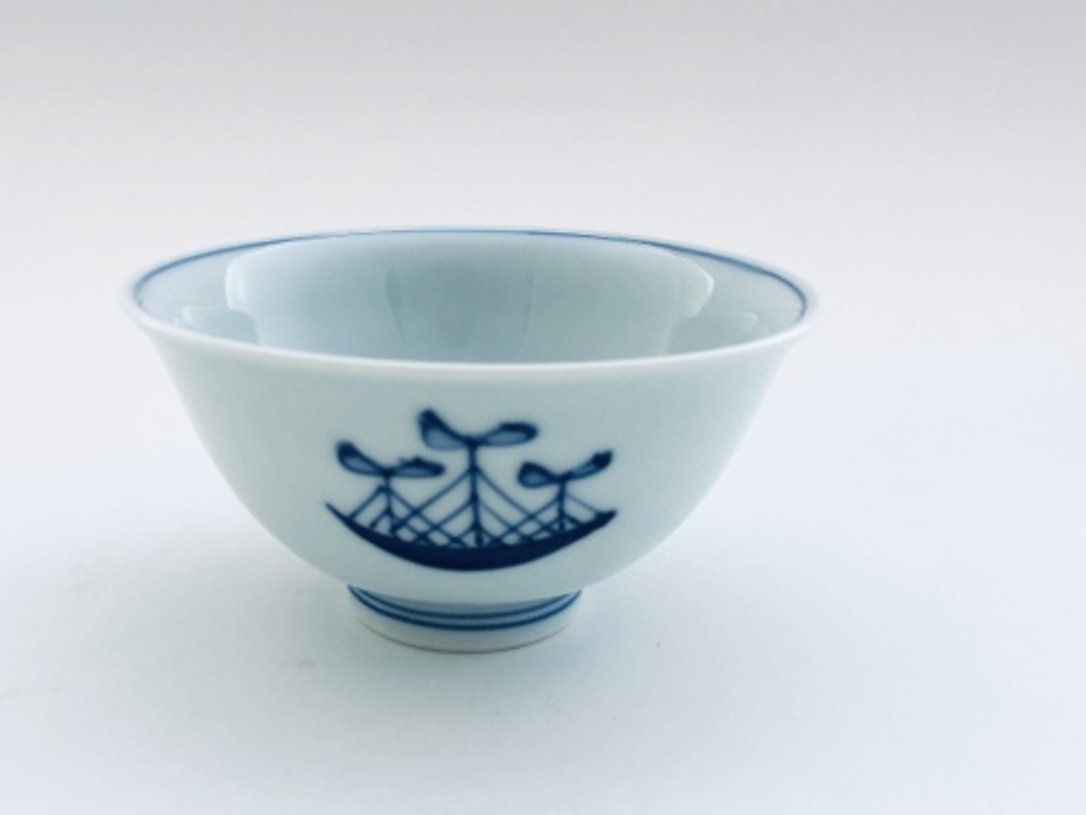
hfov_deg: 48.8
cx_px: 465
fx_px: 1192
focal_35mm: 38
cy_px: 380
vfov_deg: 37.7
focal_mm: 3.99
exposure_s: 1/40
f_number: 1.8
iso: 25
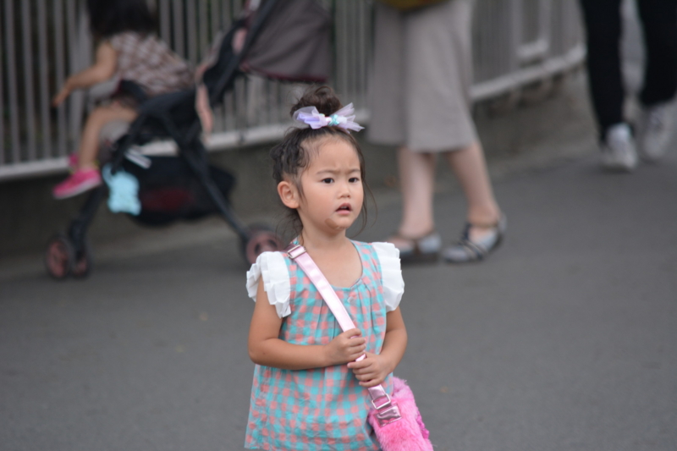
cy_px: 226
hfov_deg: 4.6
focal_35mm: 450
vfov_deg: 3.1
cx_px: 338
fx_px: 8460
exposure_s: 1/320
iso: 400
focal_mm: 300
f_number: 5.6
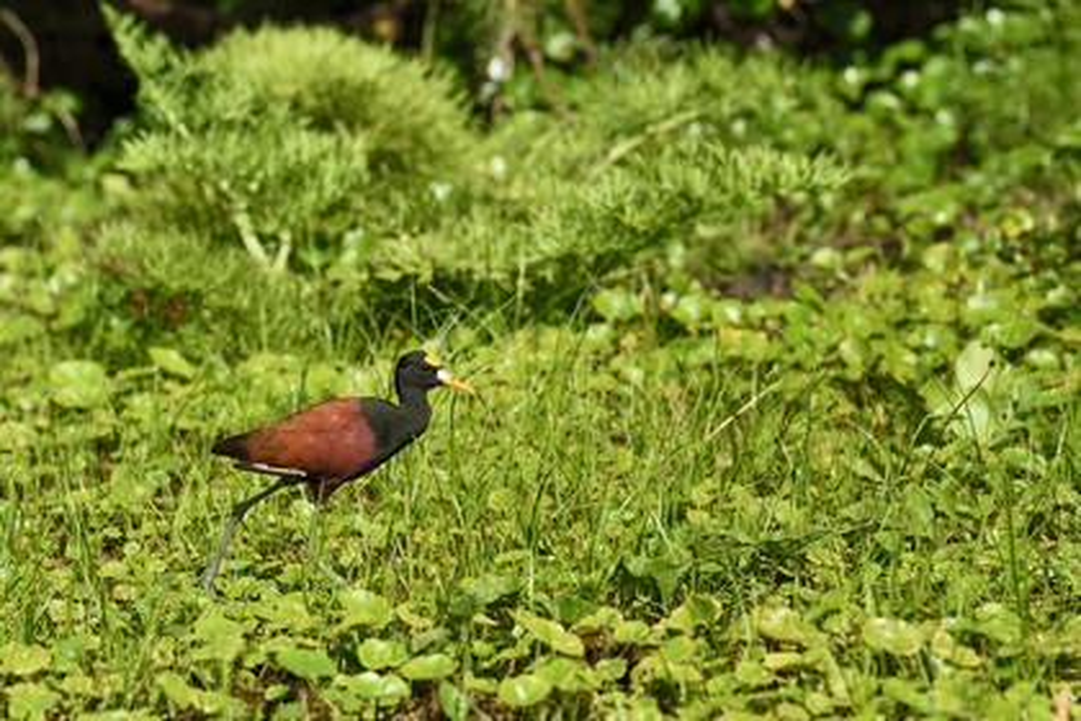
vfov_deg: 6.9
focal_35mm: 200
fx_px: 6005
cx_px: 540
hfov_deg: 10.3
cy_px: 360
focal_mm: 200
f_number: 9
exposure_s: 1/400
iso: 200
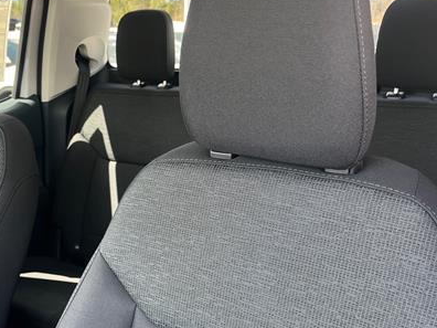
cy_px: 231
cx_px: 119
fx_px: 530
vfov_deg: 33.9
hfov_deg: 43.6
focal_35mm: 42
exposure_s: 1/121
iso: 80
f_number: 1.6
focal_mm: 5.1
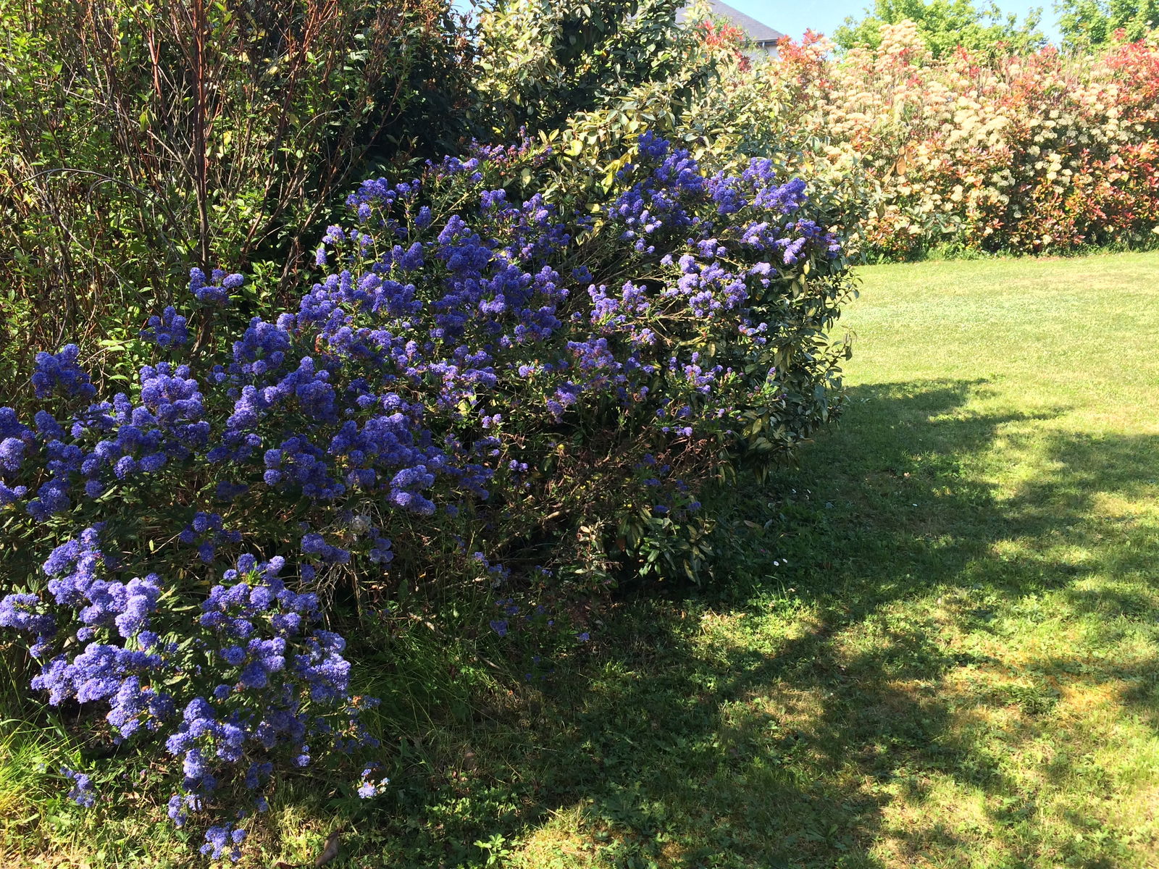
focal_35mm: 29
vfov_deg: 48.2
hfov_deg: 61.7
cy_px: 434
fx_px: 971
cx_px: 580
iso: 32
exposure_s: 1/446
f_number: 2.2
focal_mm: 4.15
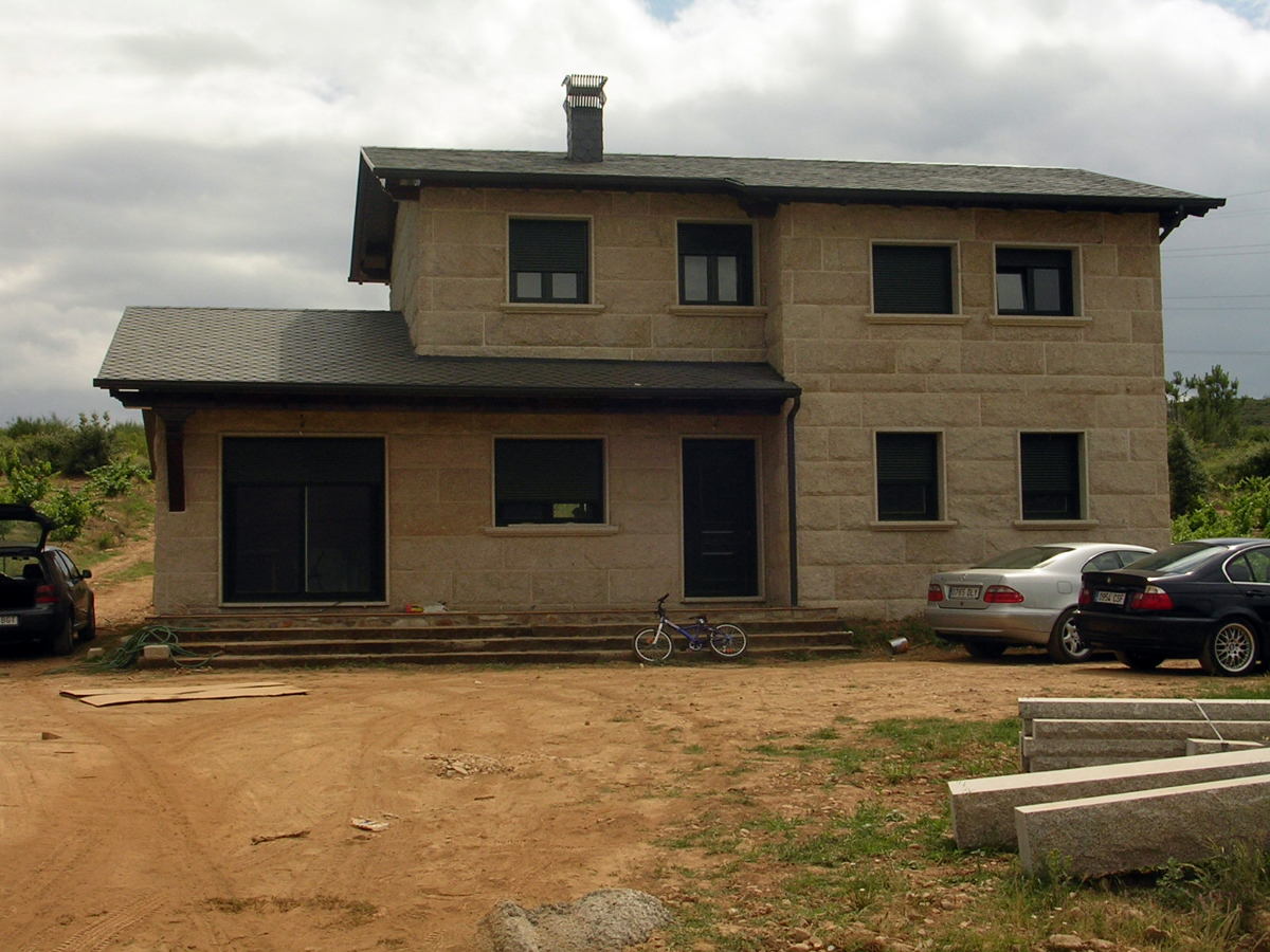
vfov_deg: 27.5
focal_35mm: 53
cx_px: 635
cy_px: 476
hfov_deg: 36.2
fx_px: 1944
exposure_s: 1/442
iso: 50
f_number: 6.4
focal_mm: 8
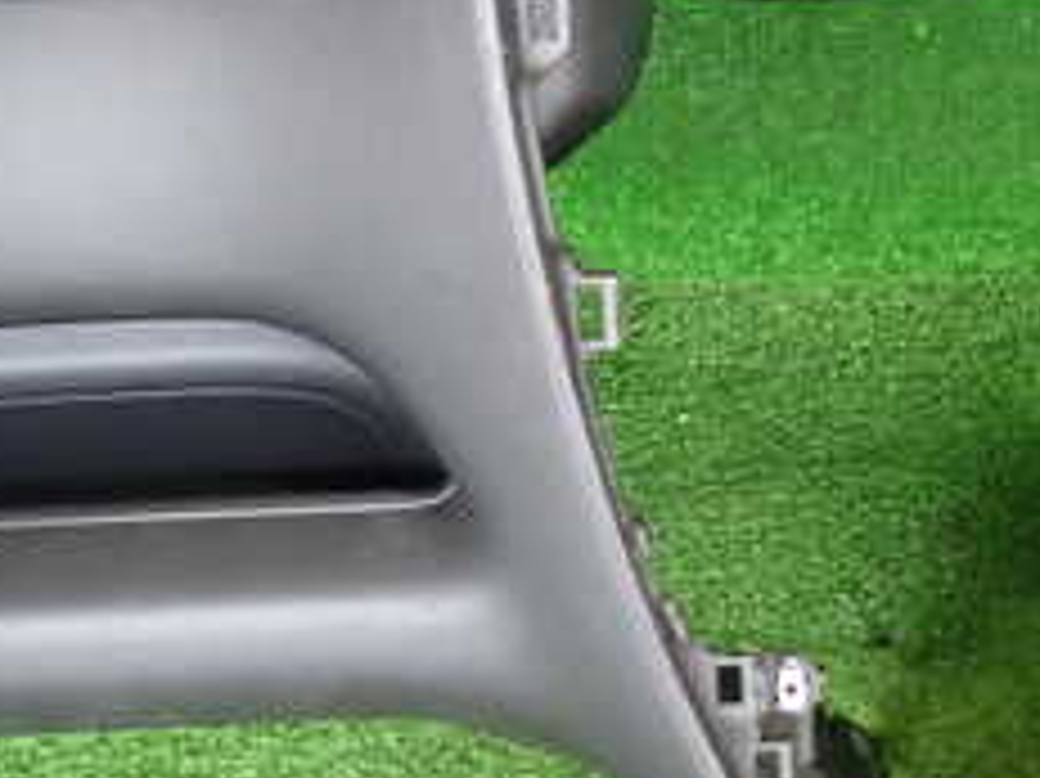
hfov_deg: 27.6
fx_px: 1952
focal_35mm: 65
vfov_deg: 22.3
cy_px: 166
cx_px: 1103
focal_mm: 4.5
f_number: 2
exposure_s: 1/30
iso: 320
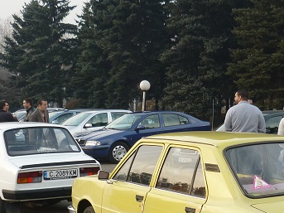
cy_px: 136
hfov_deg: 25.2
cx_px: 183
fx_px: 632
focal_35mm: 77
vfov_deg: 19.1
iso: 80
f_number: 2.8
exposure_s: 1/250
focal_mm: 5.5
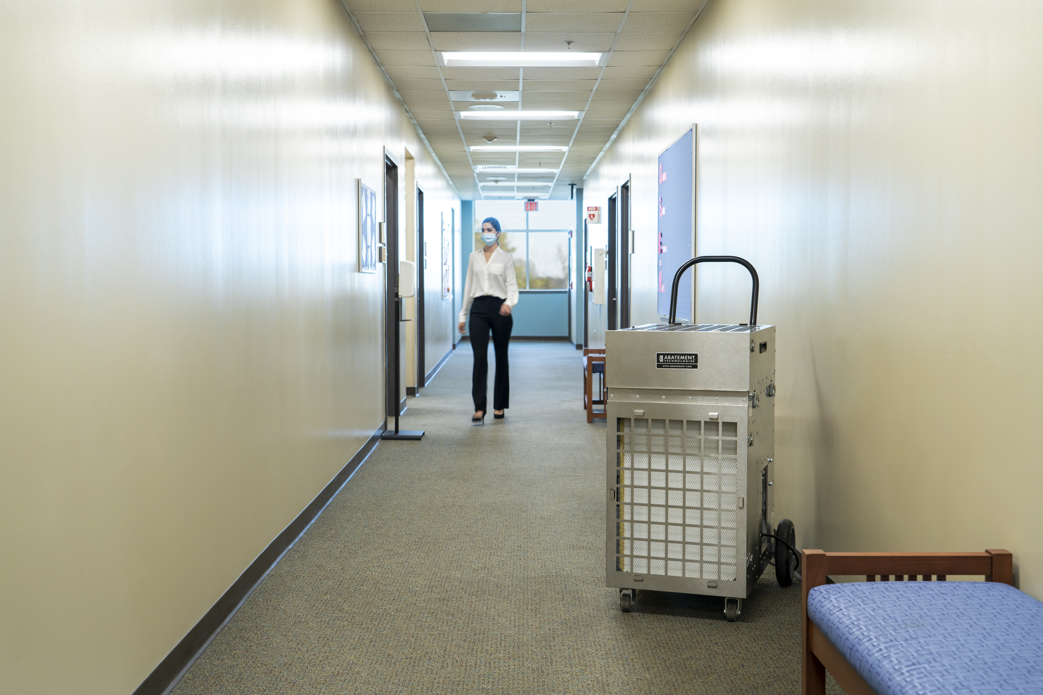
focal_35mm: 42
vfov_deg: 31.9
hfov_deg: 46.4
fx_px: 1217
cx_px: 522
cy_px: 348
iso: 320
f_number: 5.6
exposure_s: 1/15
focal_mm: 42
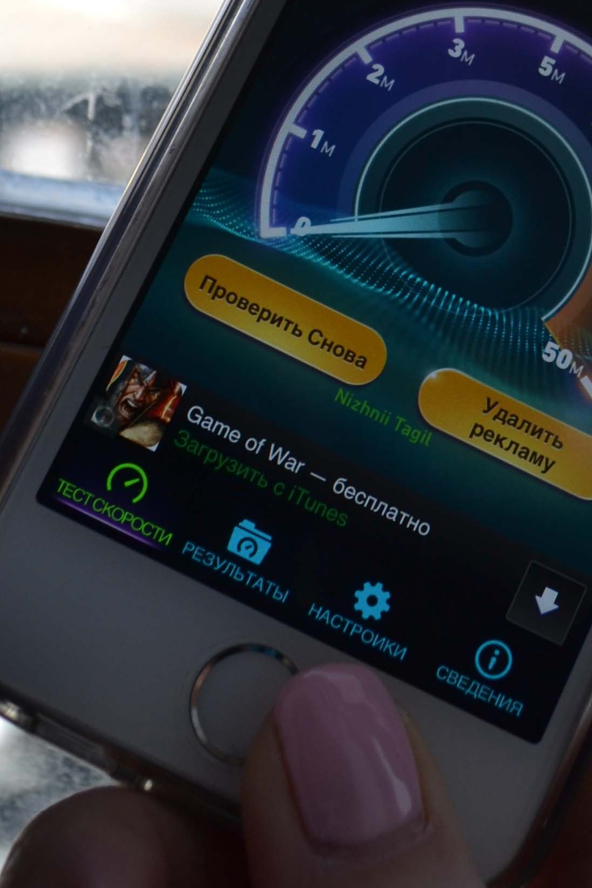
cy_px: -104
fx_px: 2245
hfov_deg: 14.9
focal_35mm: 91
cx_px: 470
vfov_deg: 21.2
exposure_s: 1/125
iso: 100
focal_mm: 22
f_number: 5.6
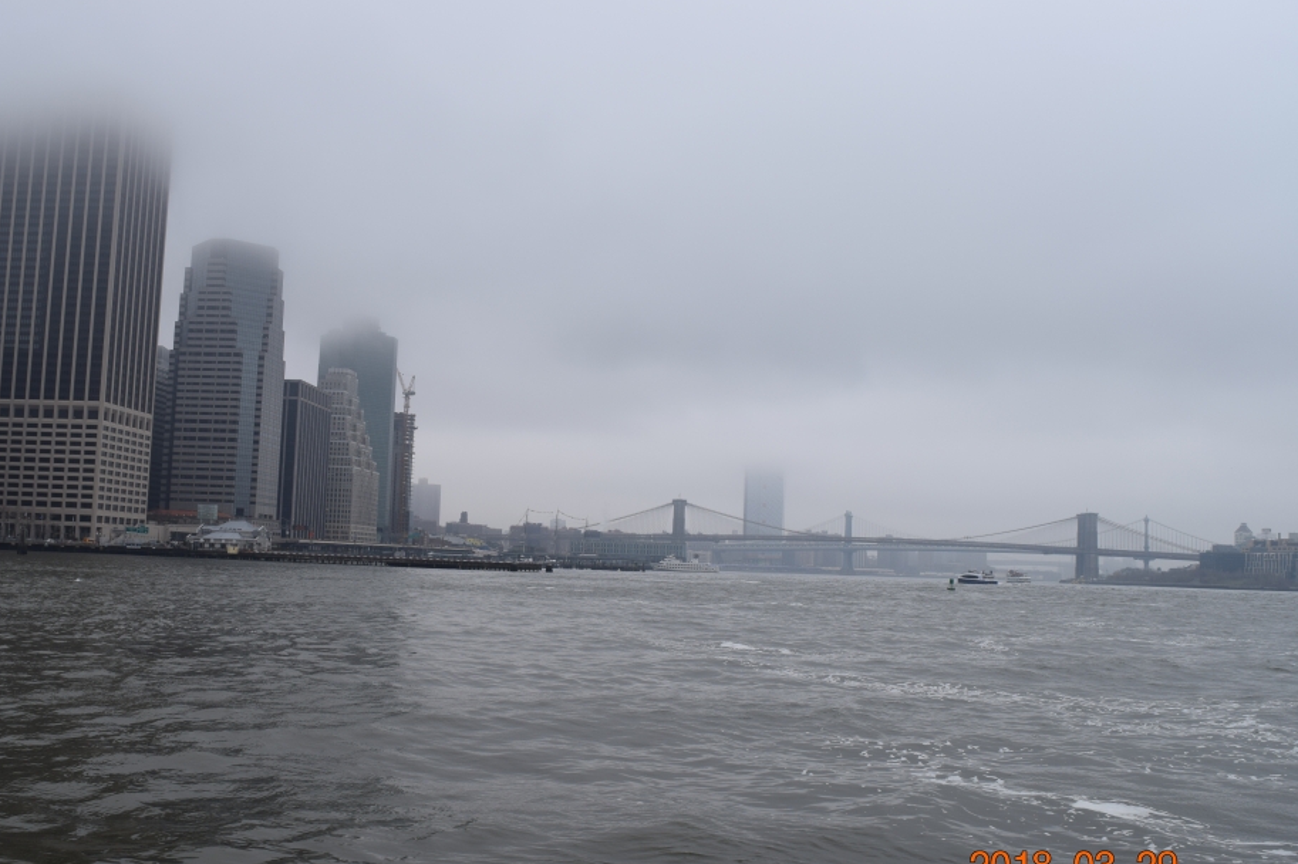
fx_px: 1334
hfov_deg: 51.8
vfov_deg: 35.9
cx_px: 587
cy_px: 455
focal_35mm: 37
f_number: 9
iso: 200
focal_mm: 22
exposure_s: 1/320
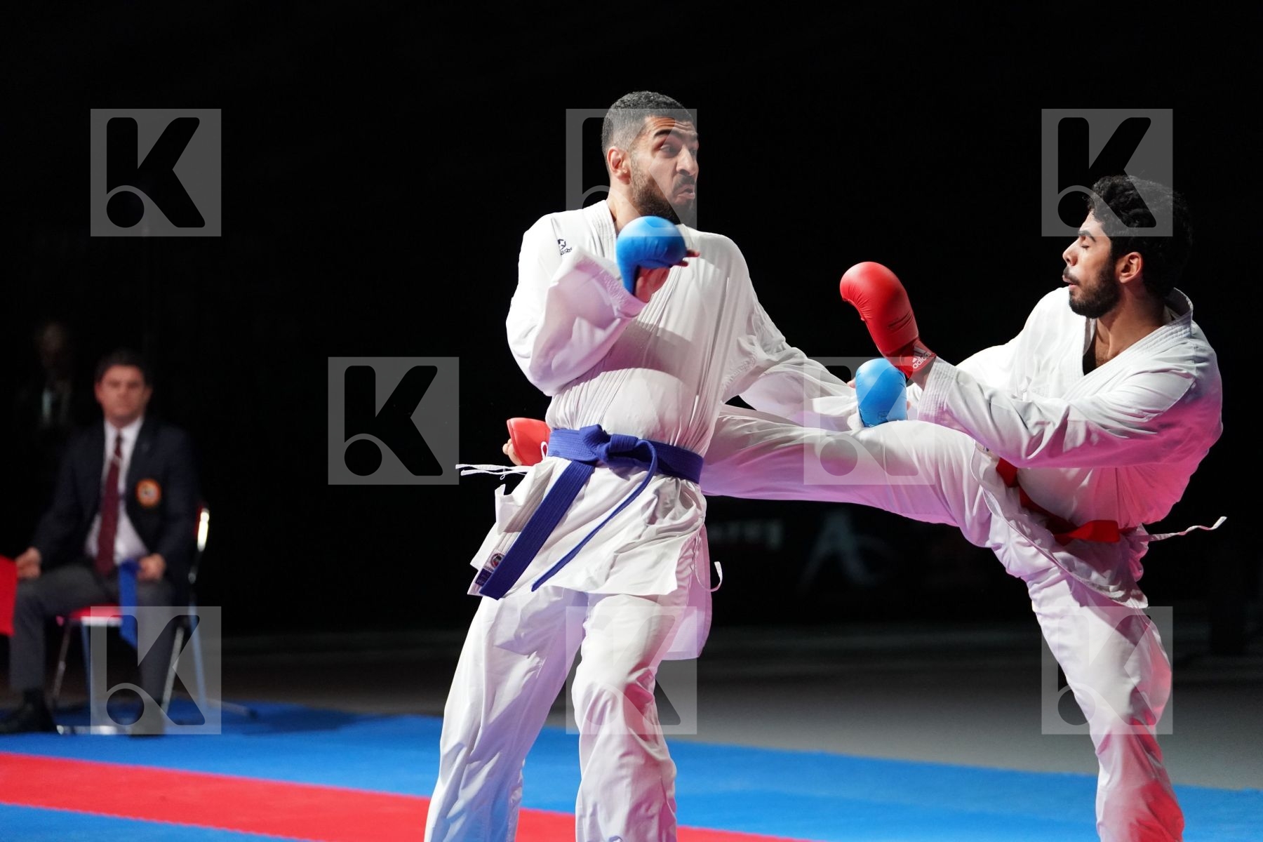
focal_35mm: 123
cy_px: 421
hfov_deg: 16.7
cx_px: 632
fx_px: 4315
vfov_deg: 11.1
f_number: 2.8
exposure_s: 1/1000
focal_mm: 123
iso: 6400
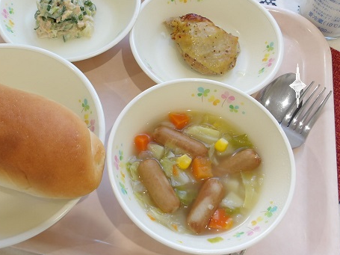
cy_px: 119
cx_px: 120
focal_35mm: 38
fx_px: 373
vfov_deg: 37.7
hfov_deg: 48.4
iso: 100
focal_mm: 4.9
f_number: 3
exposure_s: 1/35
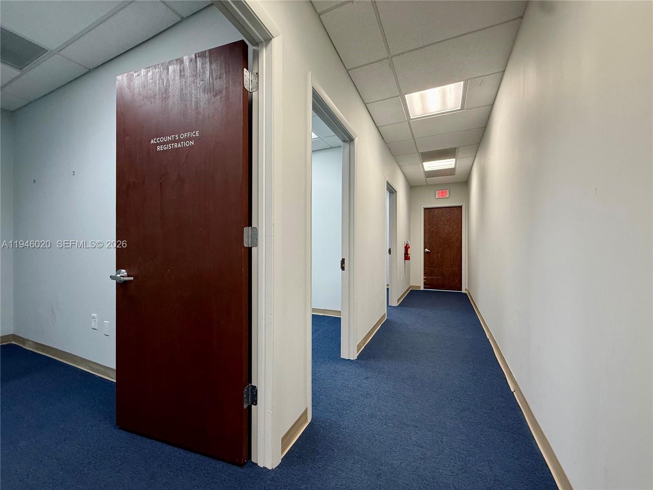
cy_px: 245
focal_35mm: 14
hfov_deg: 102.1
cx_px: 326
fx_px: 264
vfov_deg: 85.7
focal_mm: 2.22
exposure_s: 1/120
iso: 200
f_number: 2.2
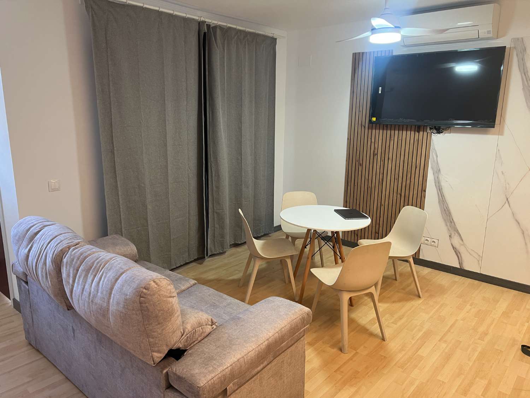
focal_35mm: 26
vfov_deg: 53.1
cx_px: 265
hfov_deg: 67.3
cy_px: 199
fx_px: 398
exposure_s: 1/62
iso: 125
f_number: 1.5
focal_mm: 5.7
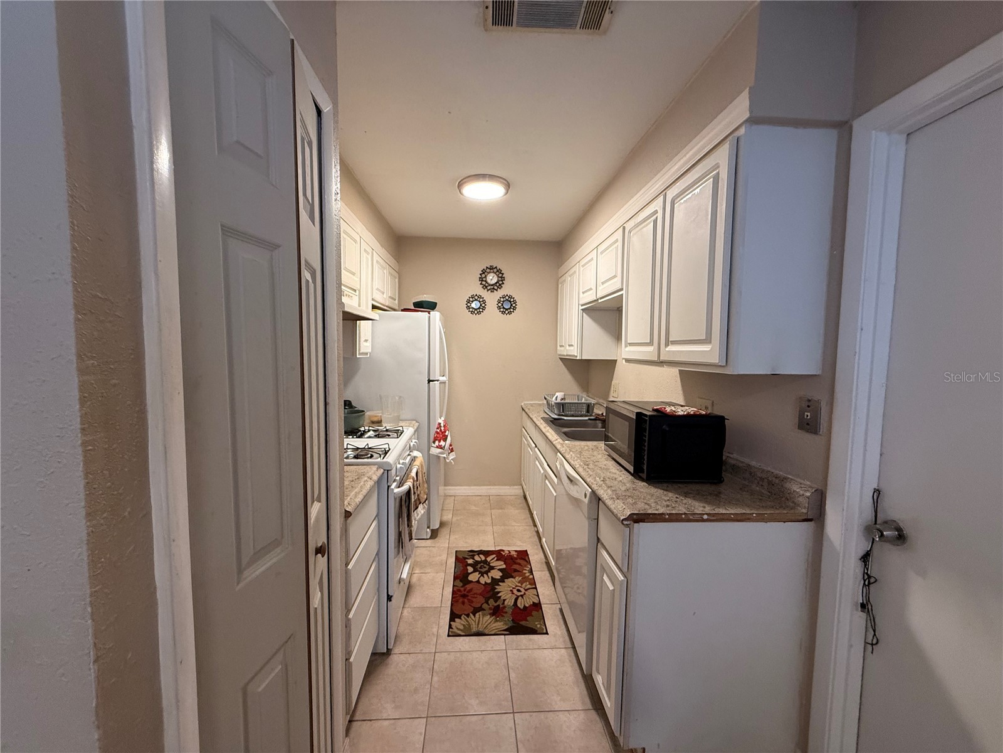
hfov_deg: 102.1
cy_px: 376
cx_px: 502
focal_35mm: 14
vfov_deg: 85.7
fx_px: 406
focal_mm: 2.22
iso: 250
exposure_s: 1/60
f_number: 2.2
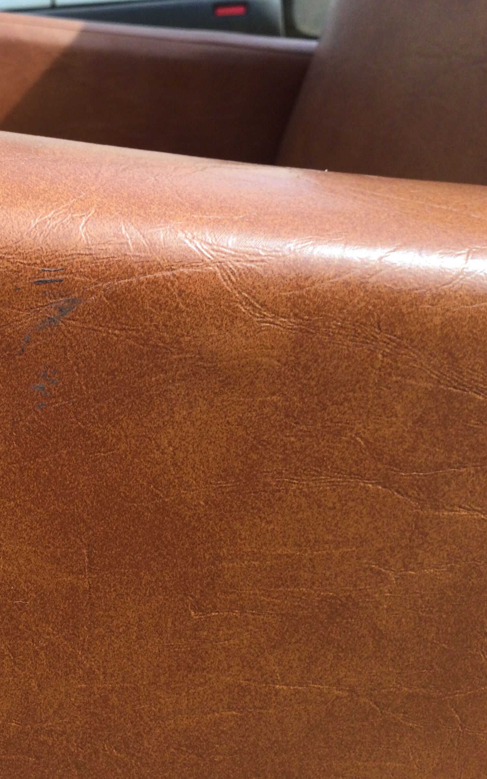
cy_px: 396
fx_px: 955
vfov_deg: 44.4
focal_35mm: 45
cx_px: -38
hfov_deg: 26.5
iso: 25
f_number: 2.4
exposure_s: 1/491
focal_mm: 3.3
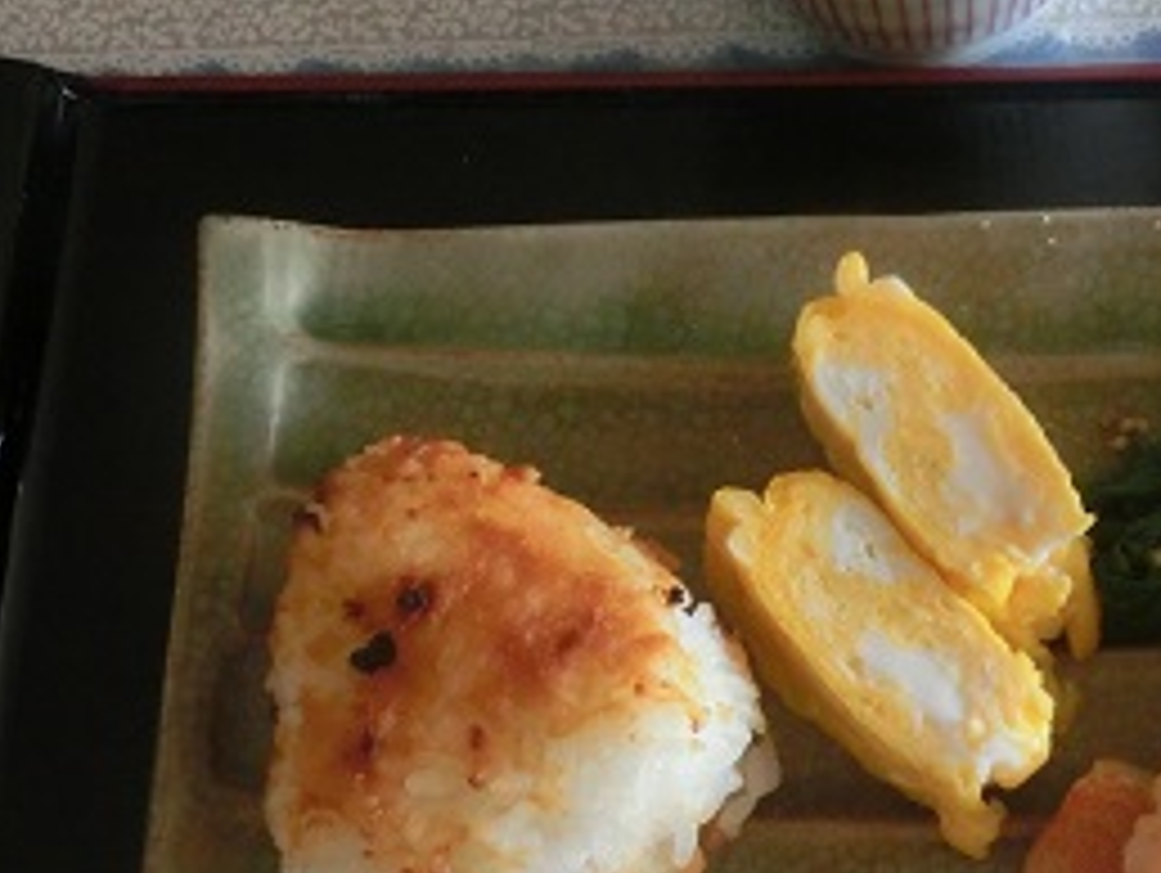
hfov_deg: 28.8
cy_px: 544
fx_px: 2216
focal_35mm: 66
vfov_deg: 22.2
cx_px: 916
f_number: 4.1
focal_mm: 6.5
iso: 800
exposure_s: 1/80
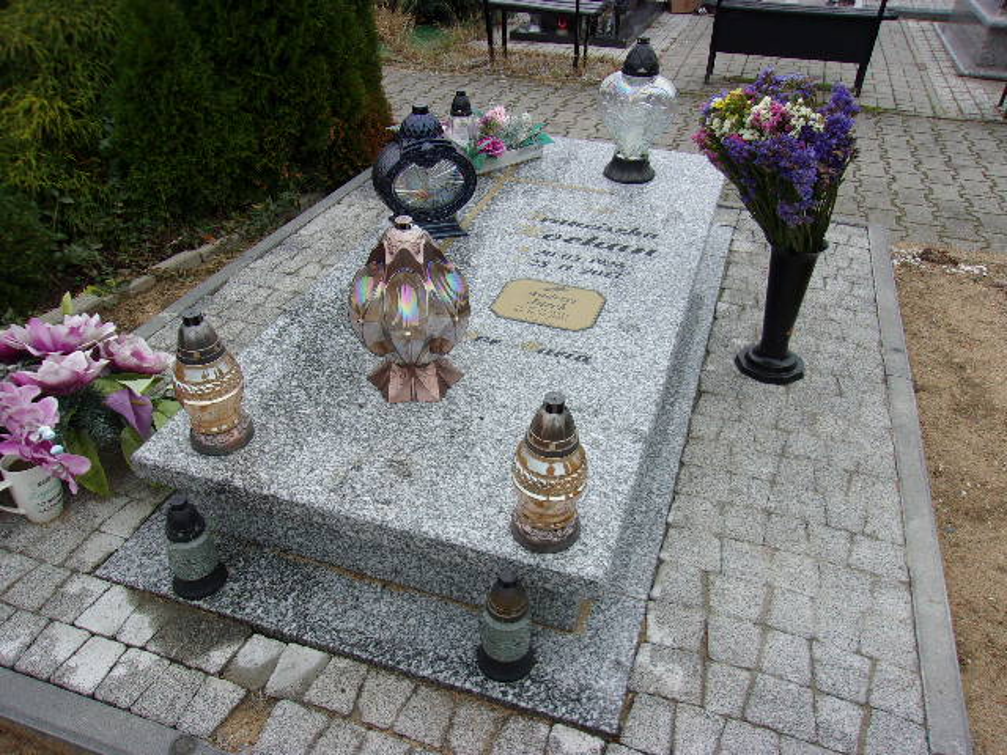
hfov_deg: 65.3
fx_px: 785
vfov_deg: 51.4
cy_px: 378
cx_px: 504
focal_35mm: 27
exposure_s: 1/400
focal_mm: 4.9
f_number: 3
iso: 80
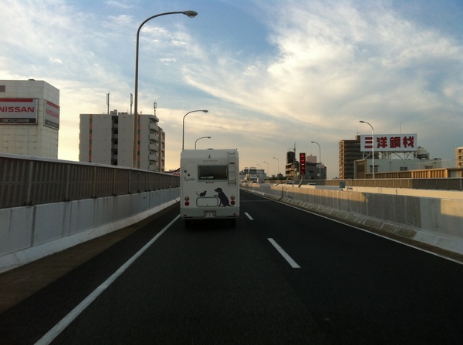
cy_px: 172
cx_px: 232
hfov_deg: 52.7
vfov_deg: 40.6
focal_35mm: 35
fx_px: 467
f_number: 2.8
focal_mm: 3.85
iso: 80
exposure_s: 1/363
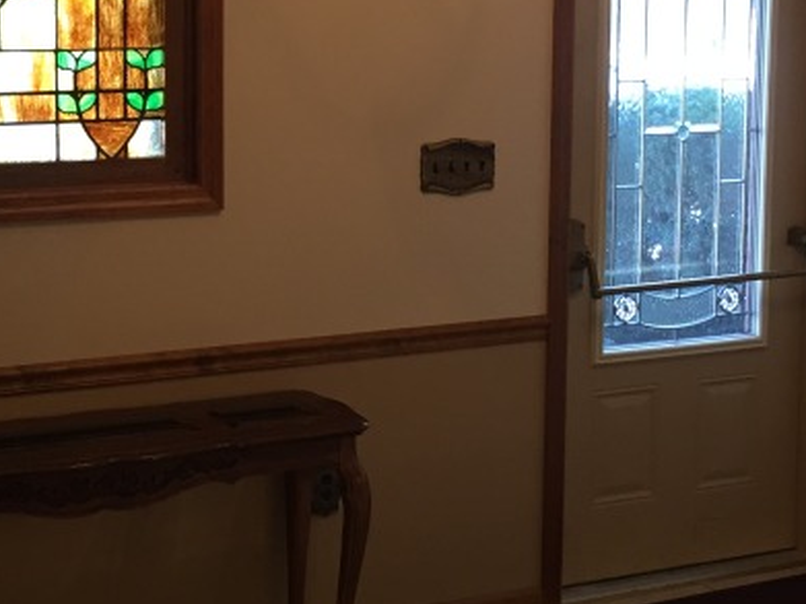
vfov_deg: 19.3
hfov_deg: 25.6
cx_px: 350
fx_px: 1769
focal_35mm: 76
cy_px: 171
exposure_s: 1/30
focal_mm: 4.15
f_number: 2.2
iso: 40
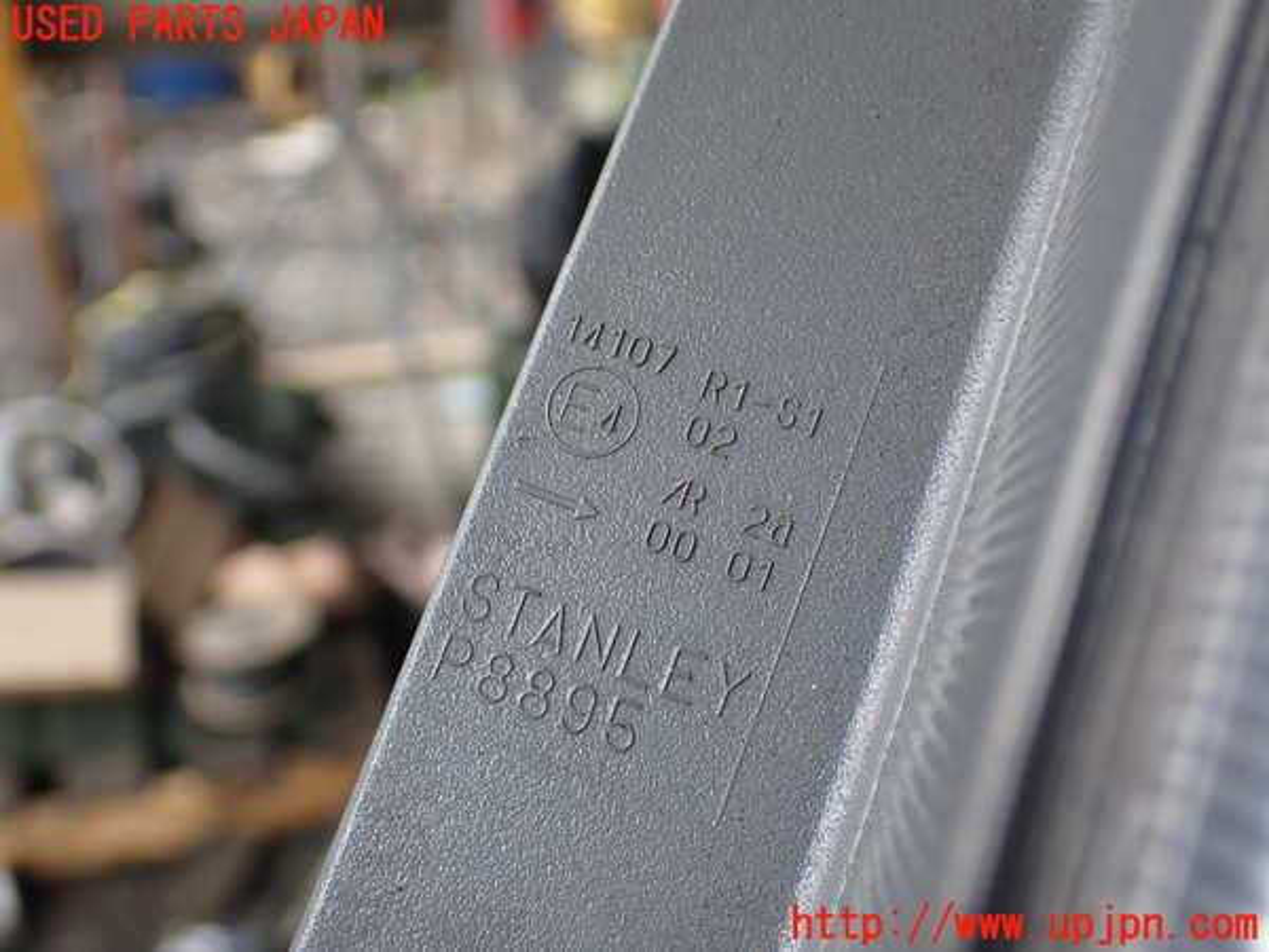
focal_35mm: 41
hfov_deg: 45.8
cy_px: 476
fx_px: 1503
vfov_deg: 35.1
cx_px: 634
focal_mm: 7.31
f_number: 2.8
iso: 100
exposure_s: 1/160
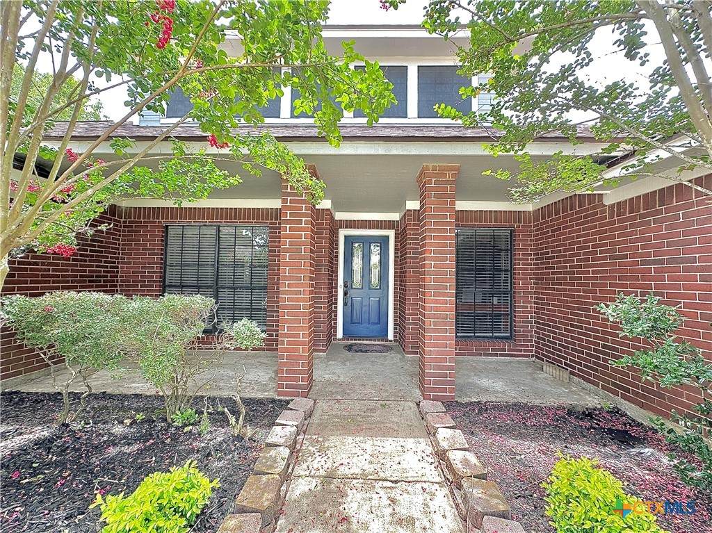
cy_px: 266
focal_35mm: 14
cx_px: 356
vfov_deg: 85.6
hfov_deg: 102.1
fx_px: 288
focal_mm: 2.22
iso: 64
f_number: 2.2
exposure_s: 1/99
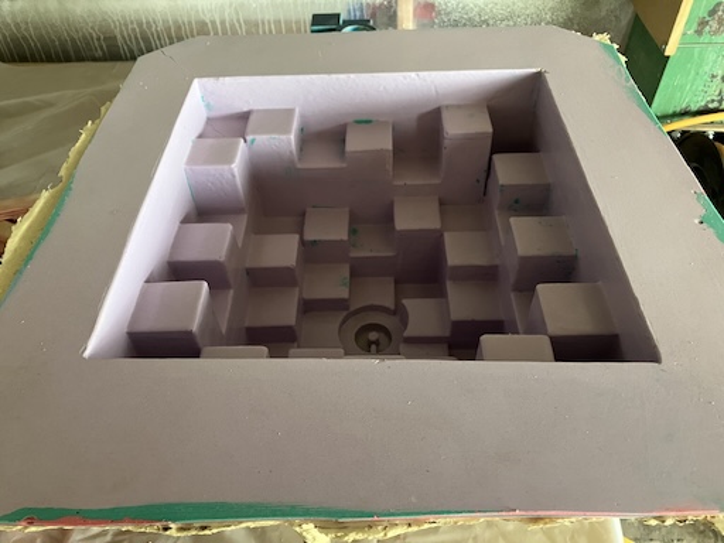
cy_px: 272
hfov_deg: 63.4
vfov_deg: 49.7
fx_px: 586
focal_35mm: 28
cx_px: 362
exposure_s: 1/44
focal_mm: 3.99
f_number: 1.8
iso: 320
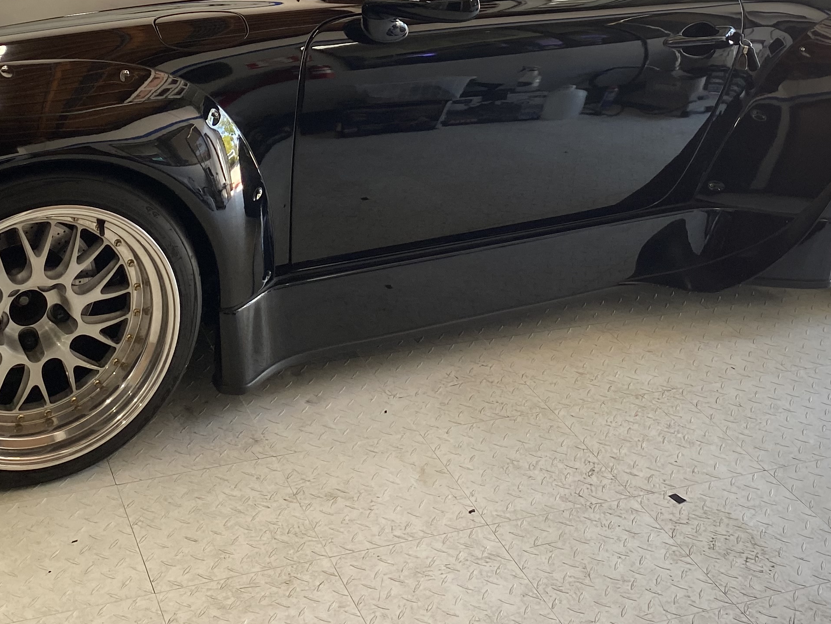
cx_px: 320
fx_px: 1321
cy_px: -10
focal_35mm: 55
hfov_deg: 34.8
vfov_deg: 25.2
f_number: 1.8
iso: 64
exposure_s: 1/122
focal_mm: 4.25
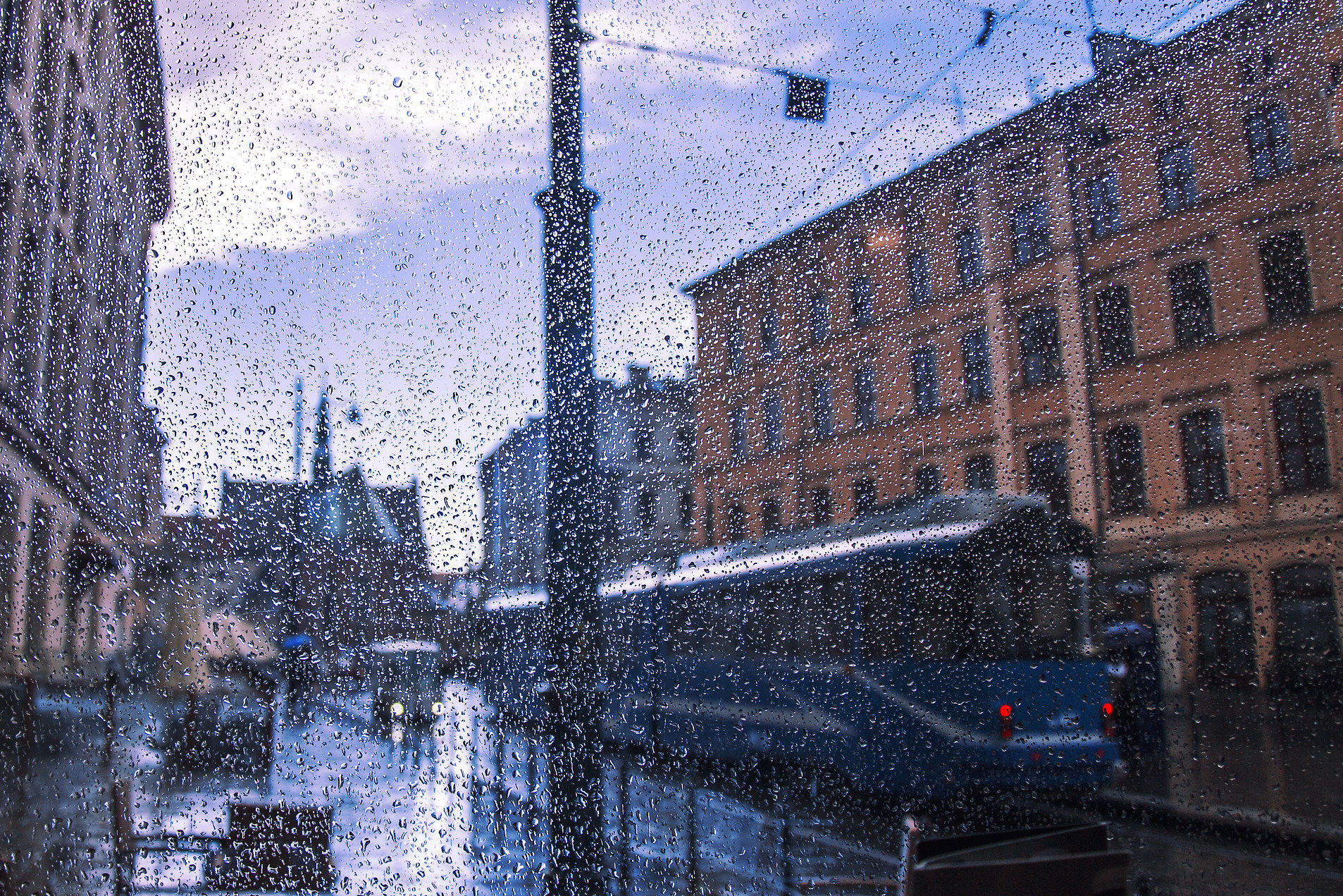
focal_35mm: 34
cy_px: 400
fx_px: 1268
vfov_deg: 38.8
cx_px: 513
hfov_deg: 55.2
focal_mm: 18
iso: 100
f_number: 4
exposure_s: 1/400
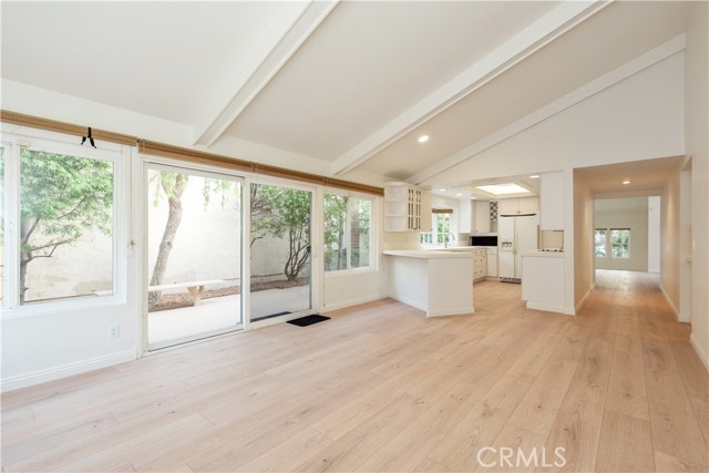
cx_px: 354
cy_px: 236
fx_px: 315
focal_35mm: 16
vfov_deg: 73.8
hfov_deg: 96.7
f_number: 5
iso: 800
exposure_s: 1/100
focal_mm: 16
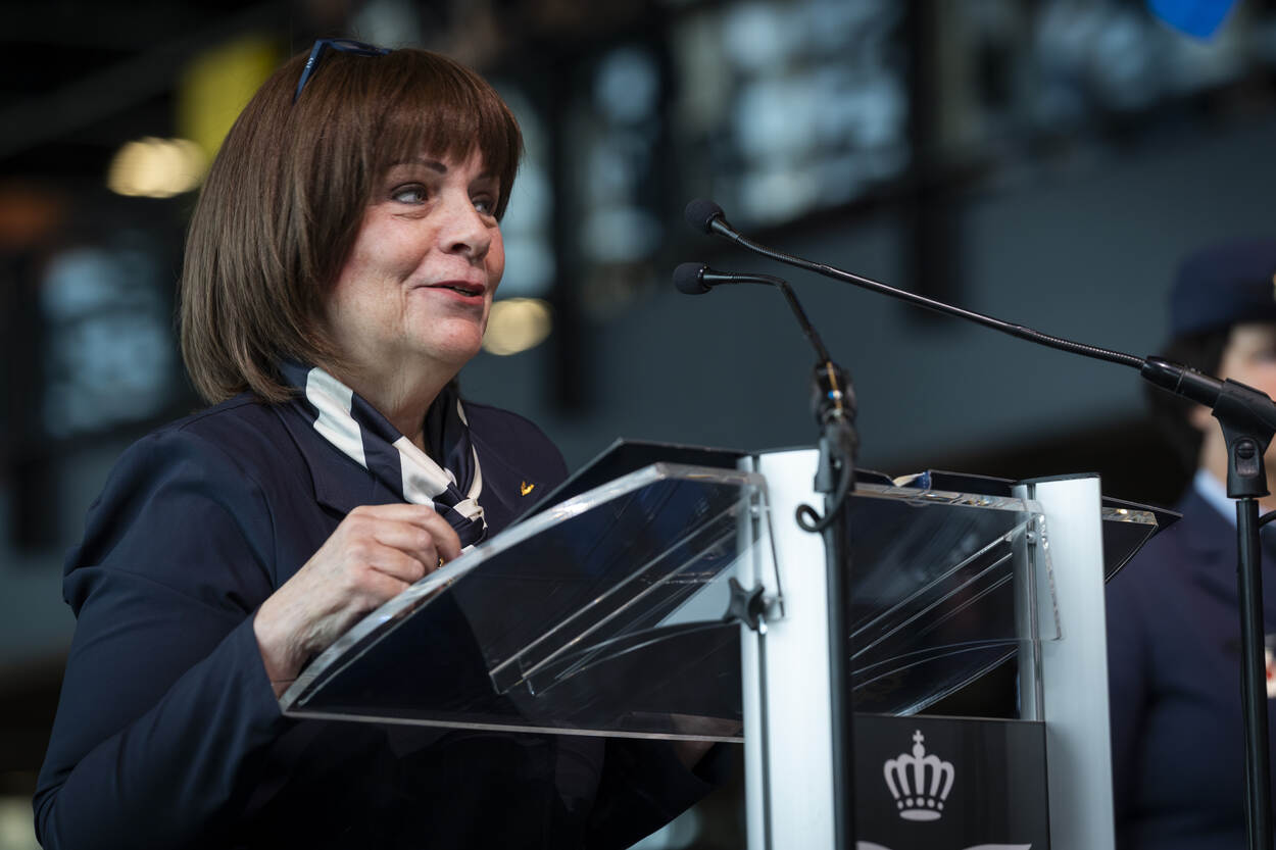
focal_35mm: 158
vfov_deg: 8.7
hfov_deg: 13.0
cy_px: 425
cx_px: 638
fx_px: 5599
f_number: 4
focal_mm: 158
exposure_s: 1/80
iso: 500
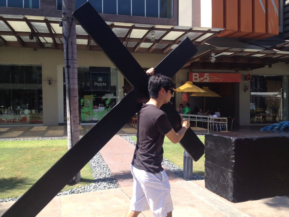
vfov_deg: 40.7
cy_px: 108
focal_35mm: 35
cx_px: 144
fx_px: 292
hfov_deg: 52.6
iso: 50
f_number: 2.4
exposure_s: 1/613
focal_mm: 4.28
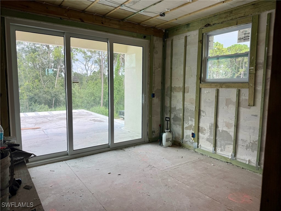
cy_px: 106
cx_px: 140
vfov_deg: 56.8
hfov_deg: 71.6
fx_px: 195
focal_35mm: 24
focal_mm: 6.76
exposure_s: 1/575
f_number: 1.78
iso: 80
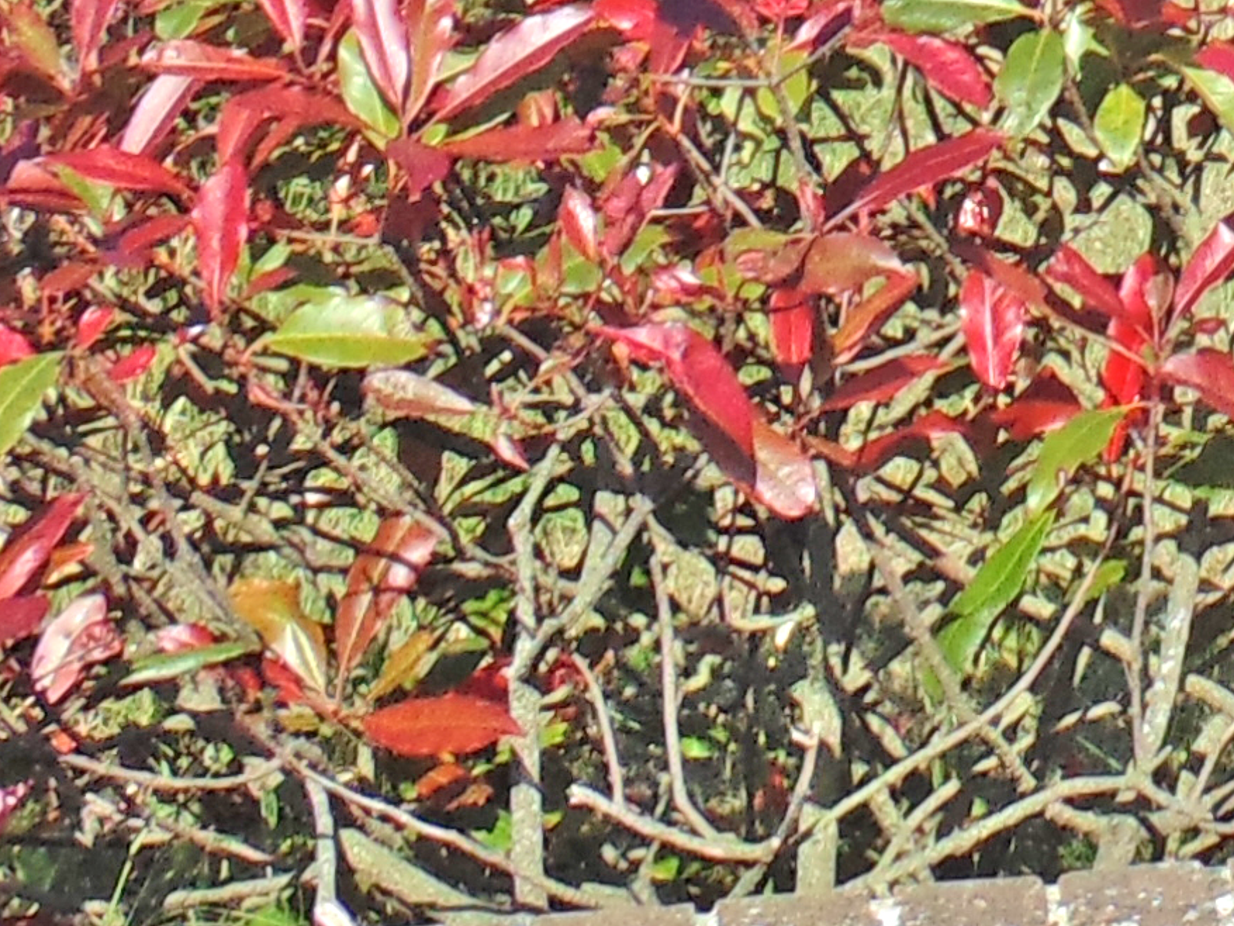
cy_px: -1230
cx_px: 1636
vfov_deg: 10.1
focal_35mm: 130
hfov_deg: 14.5
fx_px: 4635
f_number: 9.7
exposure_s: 1/125
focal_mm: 4
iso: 80
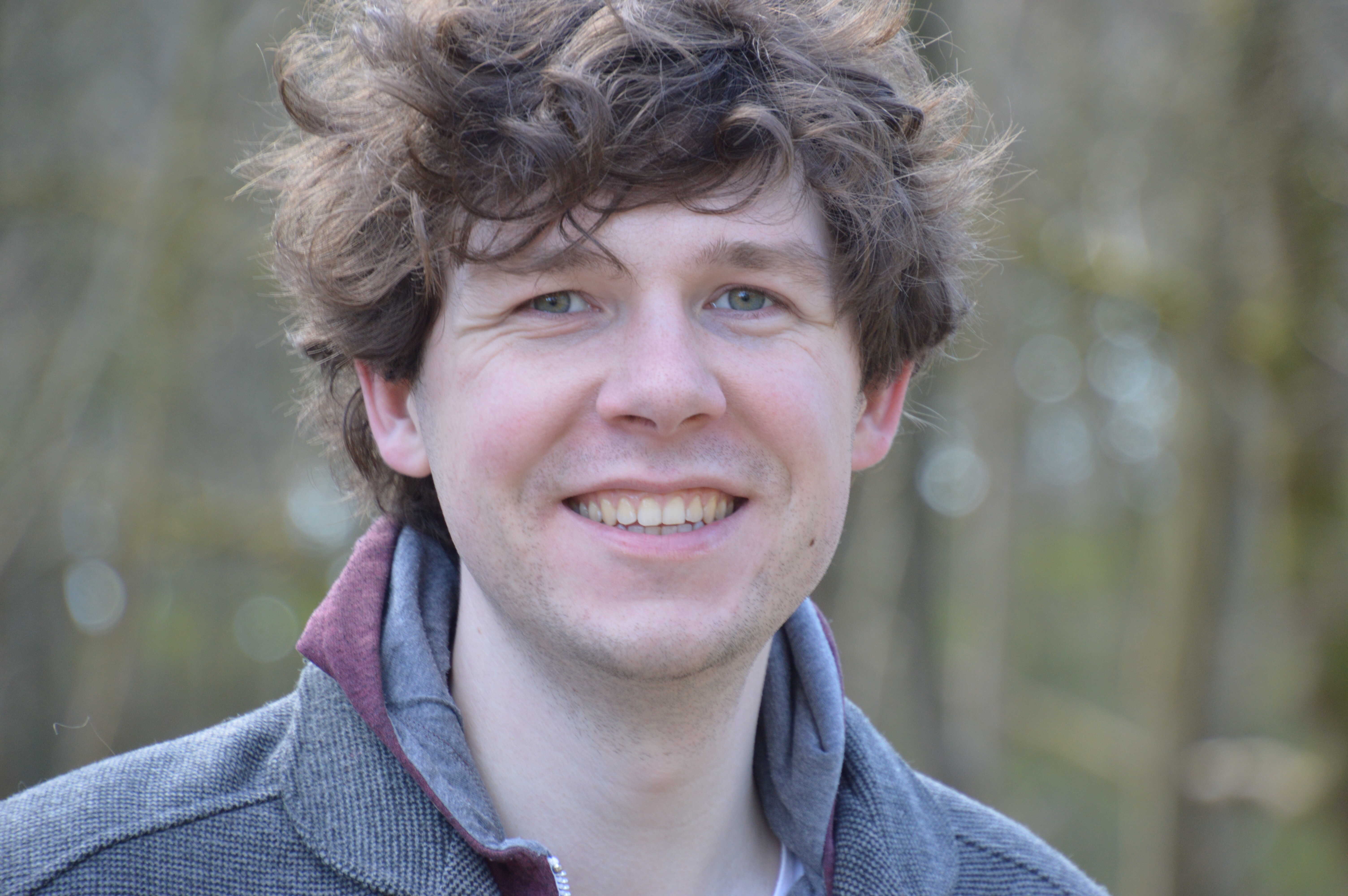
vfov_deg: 5.2
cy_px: 448
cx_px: 674
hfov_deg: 7.9
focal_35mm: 262
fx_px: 9820
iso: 500
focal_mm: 175
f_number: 6
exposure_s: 1/125
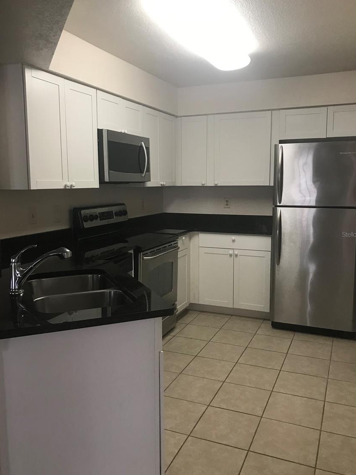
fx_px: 411
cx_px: 181
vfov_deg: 60.0
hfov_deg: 46.8
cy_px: 234
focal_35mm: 30
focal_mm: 3.99
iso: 32
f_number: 1.8
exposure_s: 1/20
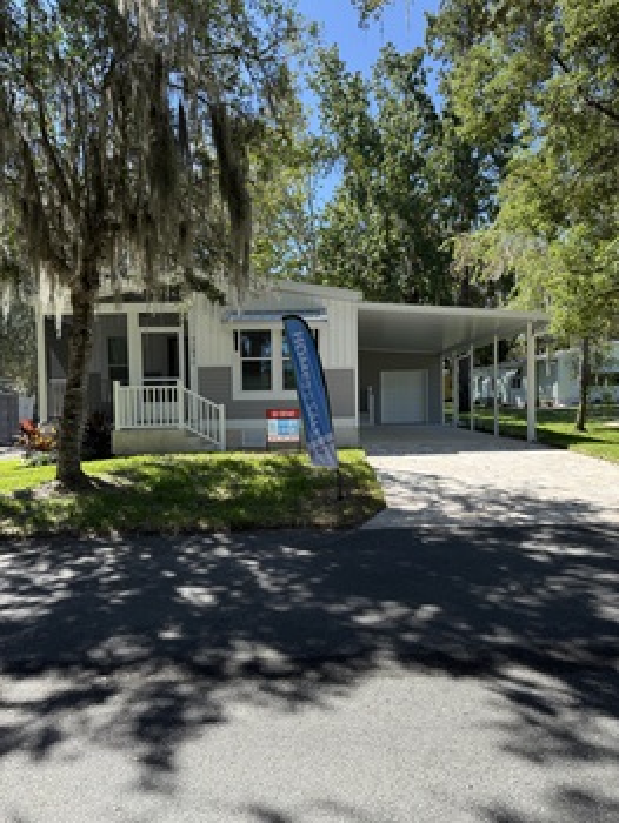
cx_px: 310
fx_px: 572
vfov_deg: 71.6
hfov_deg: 56.9
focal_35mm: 24
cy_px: 412
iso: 100
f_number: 1.78
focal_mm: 6.76
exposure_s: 1/1727
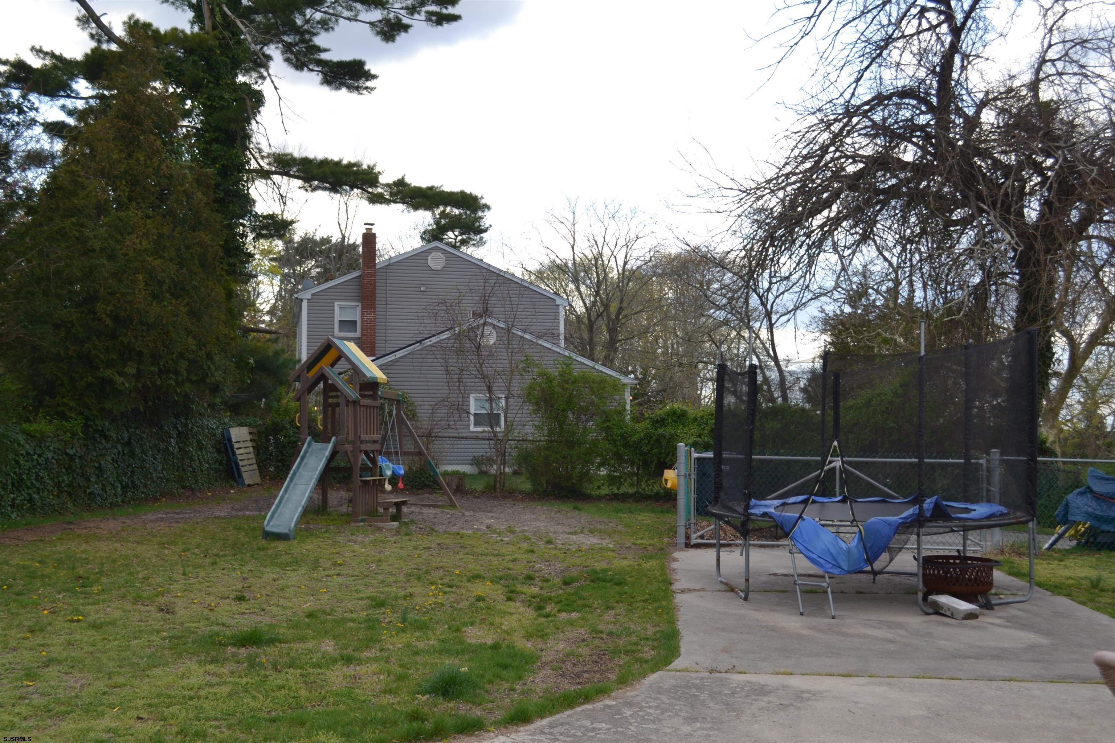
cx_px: 558
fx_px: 1115
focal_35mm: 36
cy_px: 372
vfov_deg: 36.9
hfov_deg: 53.1
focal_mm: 24
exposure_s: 1/200
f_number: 5.6
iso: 100
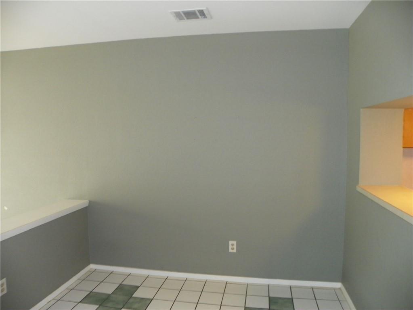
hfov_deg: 67.3
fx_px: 310
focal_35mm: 26
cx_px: 206
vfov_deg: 53.1
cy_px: 155
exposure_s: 1/30
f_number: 2.8
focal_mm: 4.6
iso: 200
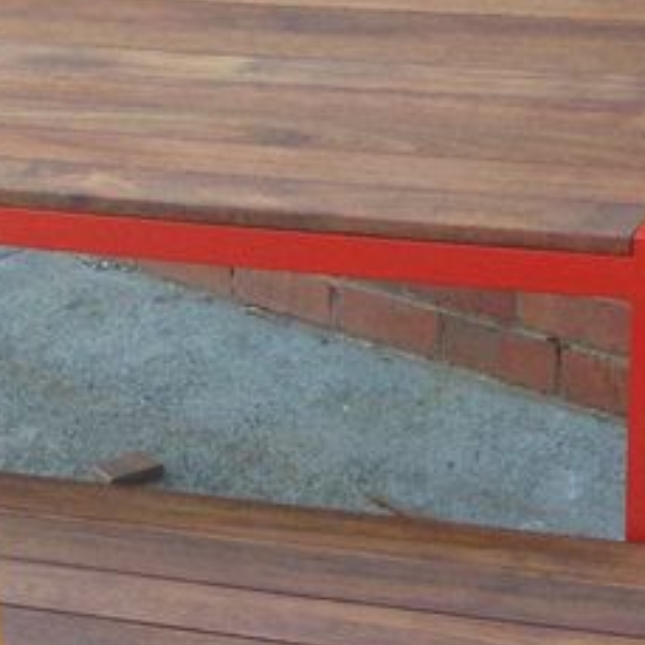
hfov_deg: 12.5
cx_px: 225
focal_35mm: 140
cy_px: 937
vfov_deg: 12.0
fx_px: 2951
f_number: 2.4
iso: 80
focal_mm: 4.12
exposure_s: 1/120
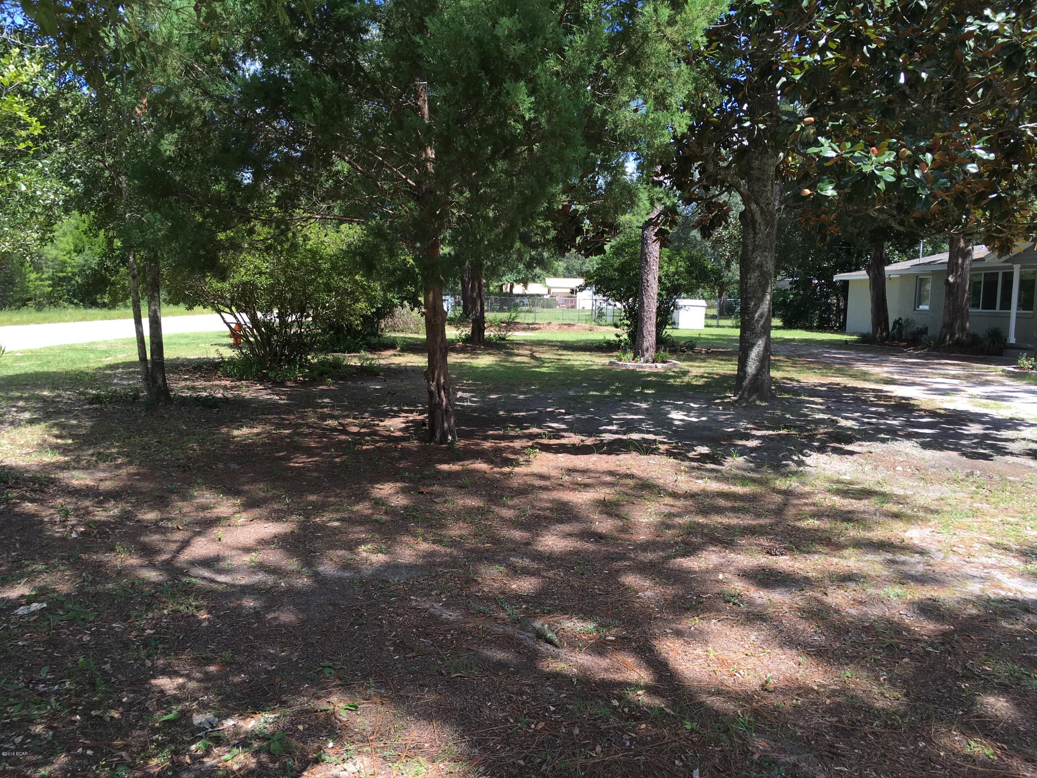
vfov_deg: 48.2
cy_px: 389
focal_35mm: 29
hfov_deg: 61.7
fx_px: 869
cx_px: 518
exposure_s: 1/466
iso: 25
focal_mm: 4.15
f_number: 2.2
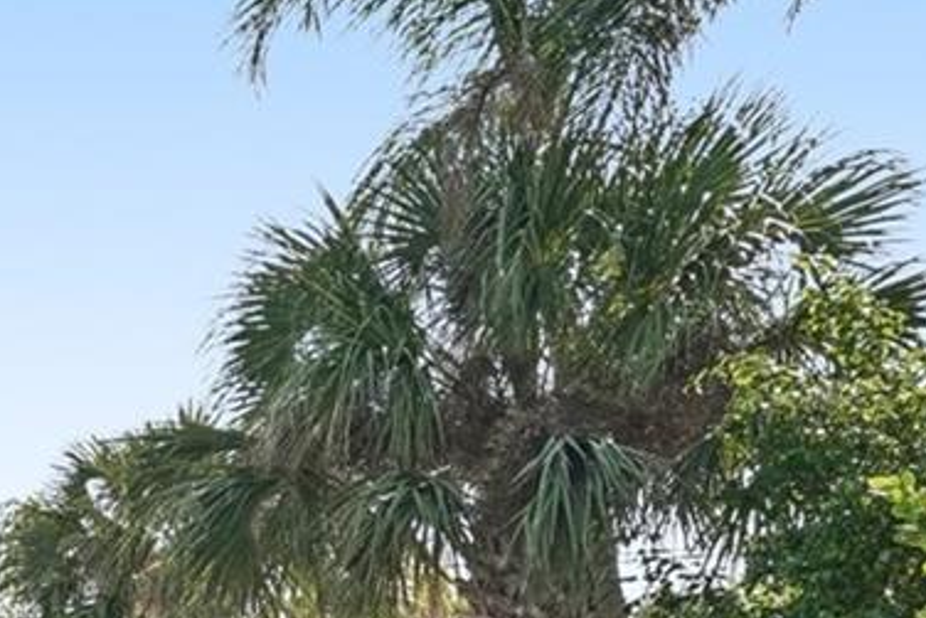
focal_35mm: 70
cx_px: -892
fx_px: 1804
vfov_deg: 18.4
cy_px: 753
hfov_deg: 18.9
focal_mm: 16.5
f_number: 7.1
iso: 400
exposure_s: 1/1000
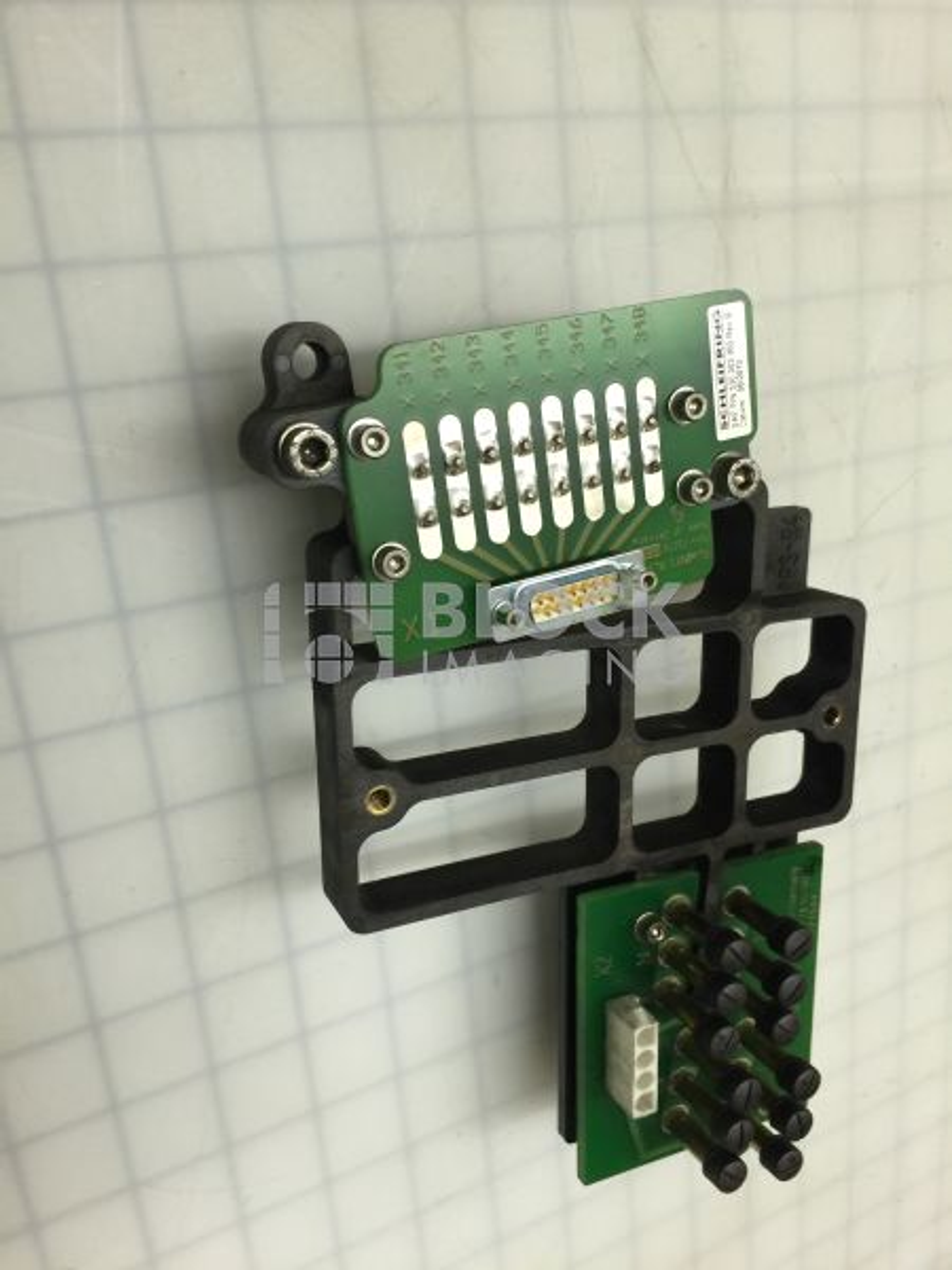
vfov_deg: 61.7
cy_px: 635
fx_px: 1063
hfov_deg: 48.2
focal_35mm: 29
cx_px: 476
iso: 50
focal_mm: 4.15
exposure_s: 1/15
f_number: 2.2
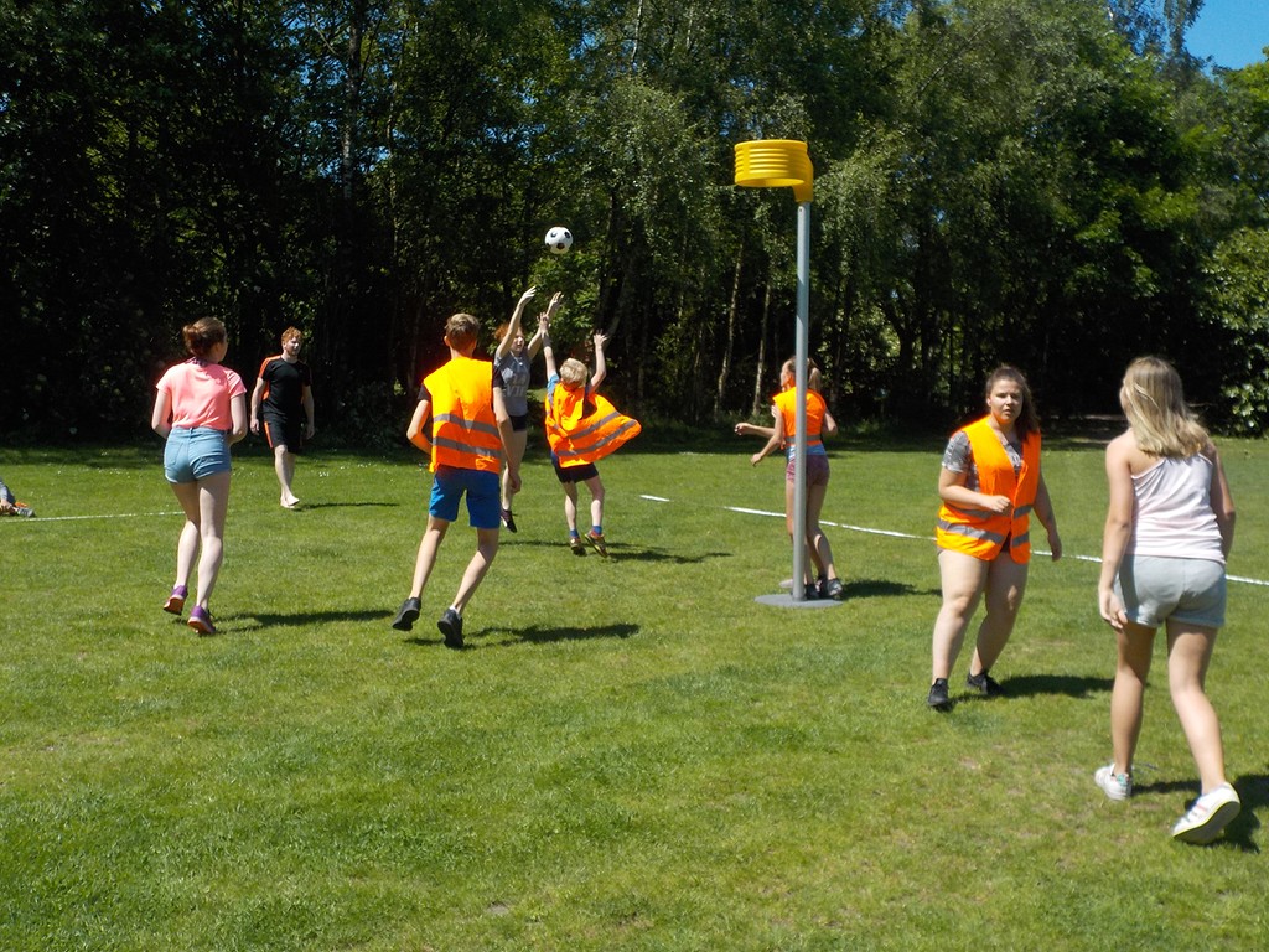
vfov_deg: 37.7
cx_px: 634
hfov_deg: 49.0
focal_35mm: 38
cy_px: 476
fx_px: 1393
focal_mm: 5.2
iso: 125
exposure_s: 1/1000
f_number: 3.7
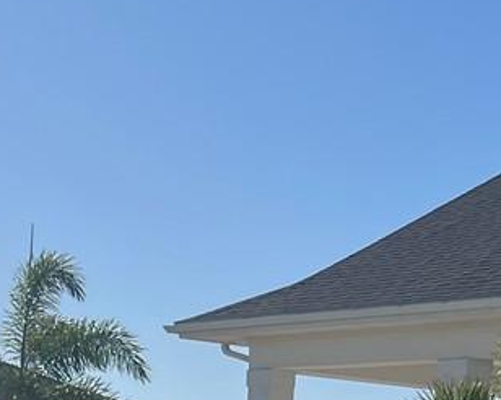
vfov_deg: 11.1
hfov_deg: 14.5
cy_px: 641
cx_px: 138
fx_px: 1956
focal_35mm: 132
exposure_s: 1/11364
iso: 50
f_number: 1.5
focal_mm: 5.7
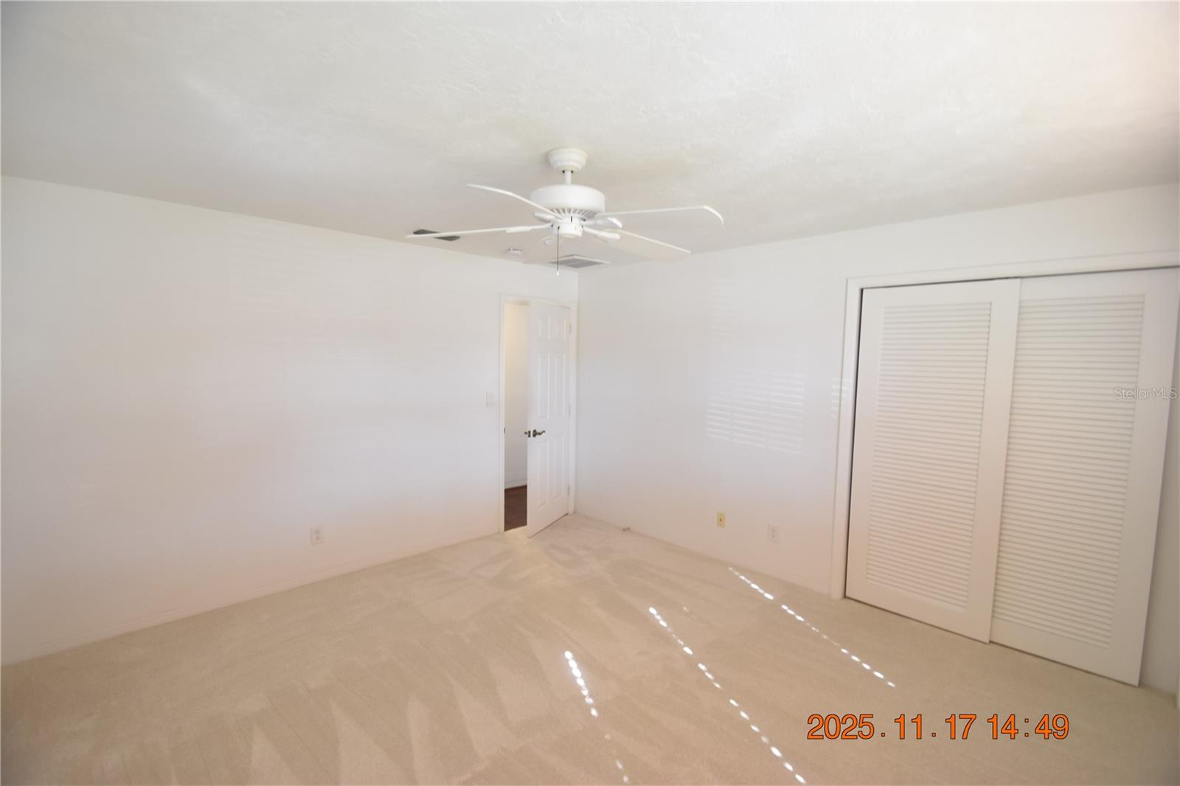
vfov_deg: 77.3
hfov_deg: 100.4
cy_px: 393
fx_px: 492
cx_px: 590
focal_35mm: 15
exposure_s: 1/20
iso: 800
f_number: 3.5
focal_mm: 10
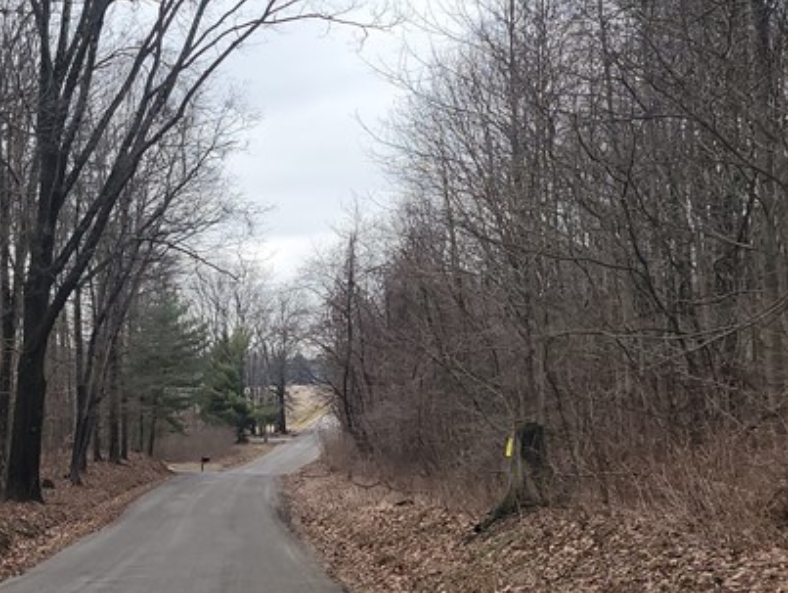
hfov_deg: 27.1
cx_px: -61
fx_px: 1504
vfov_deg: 22.2
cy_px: 389
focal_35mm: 66
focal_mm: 5.4
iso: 40
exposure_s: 1/904
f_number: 1.8
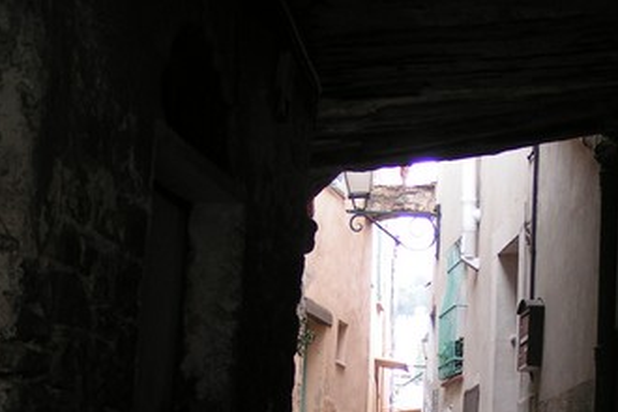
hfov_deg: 23.3
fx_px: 1493
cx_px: 423
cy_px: 390
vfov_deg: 15.5
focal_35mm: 87
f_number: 2.8
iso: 50
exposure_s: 1/50
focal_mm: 6.9
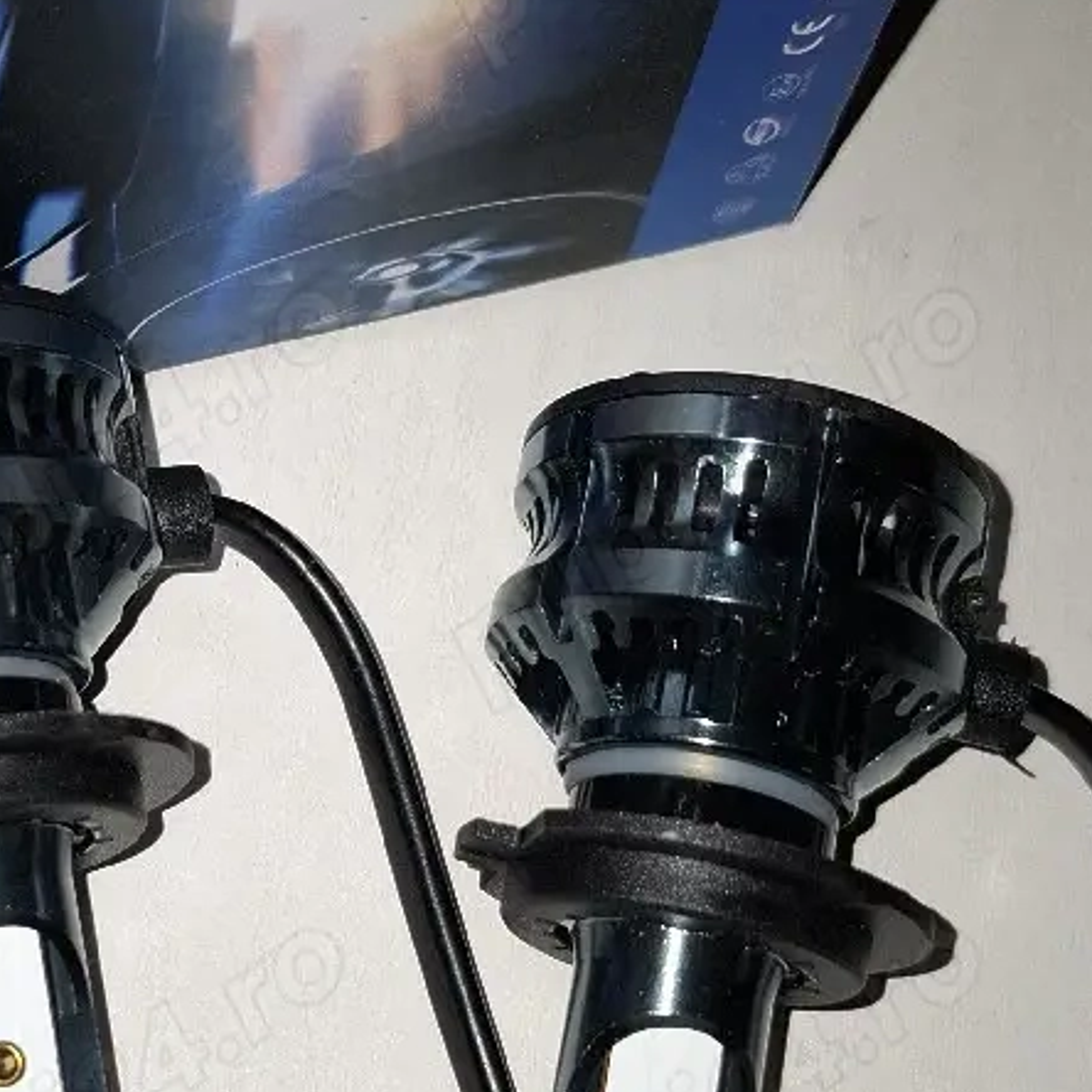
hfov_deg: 27.7
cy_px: 582
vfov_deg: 28.2
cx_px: 241
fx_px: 2177
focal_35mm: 61
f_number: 1.8
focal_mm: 5.54
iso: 50
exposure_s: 1/100
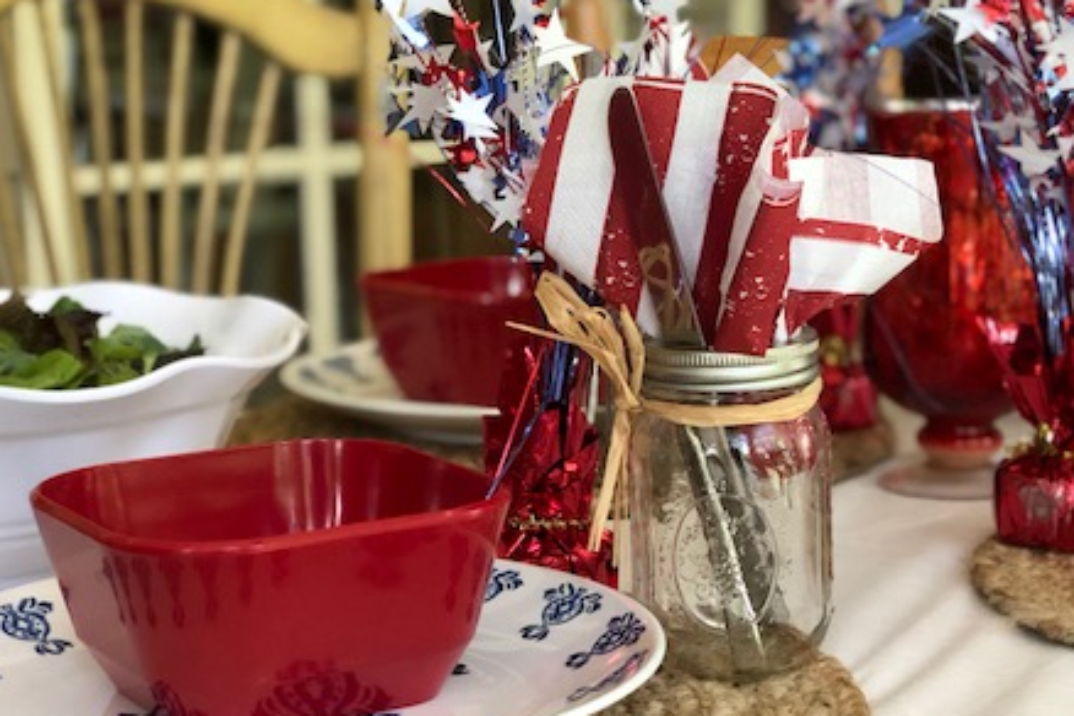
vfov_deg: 17.3
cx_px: 760
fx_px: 2357
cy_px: 341
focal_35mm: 79
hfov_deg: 25.5
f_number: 2.4
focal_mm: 6
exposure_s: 1/30
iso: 125
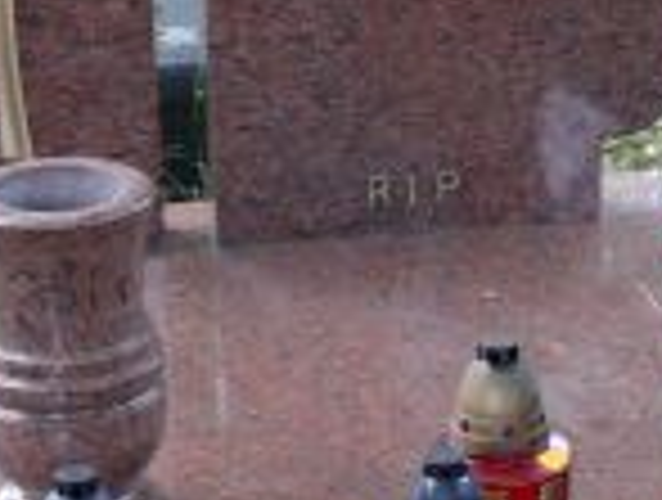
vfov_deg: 9.8
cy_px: 414
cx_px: 653
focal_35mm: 152
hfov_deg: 12.8
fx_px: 2914
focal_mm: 7.4
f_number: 2.8
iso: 100
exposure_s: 1/40
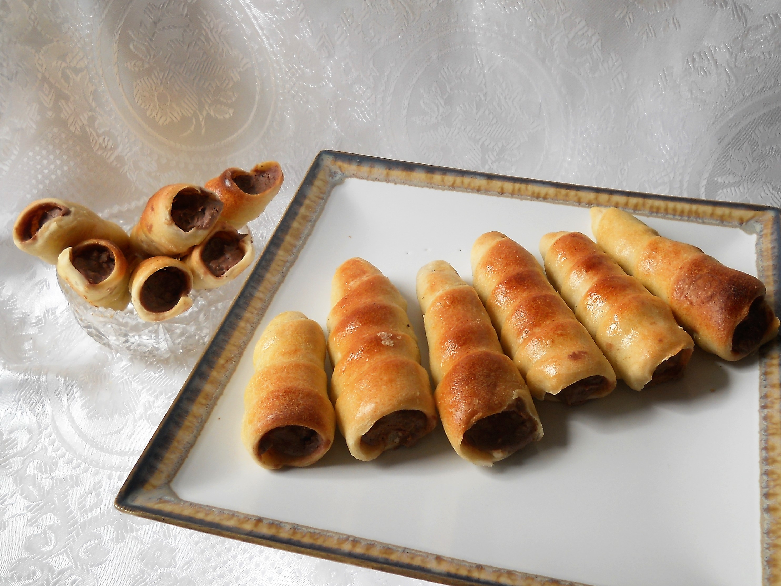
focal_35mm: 41
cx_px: 390
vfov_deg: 35.1
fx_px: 925
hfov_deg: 45.8
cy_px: 293
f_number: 3.1
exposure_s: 1/100
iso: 80
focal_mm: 6.72
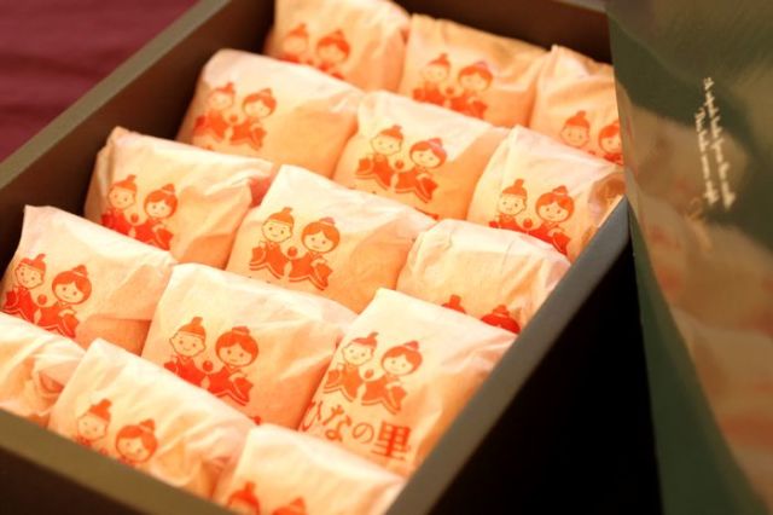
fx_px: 1610
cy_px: 258
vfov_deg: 18.2
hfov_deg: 27.0
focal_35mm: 75
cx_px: 386
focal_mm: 50
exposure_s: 1/100
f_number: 4
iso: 1600
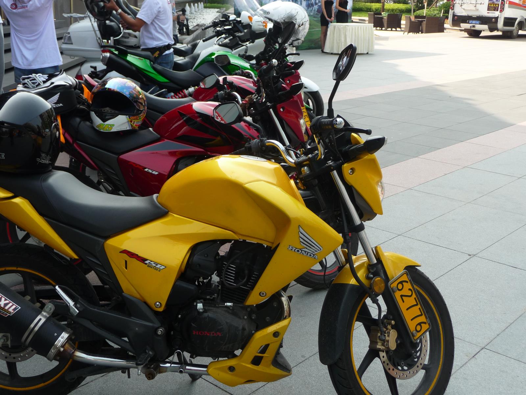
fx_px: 653
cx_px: 263
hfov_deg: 43.9
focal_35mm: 43
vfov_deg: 33.6
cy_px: 198
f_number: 4
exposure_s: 1/200
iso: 100
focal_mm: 7.1
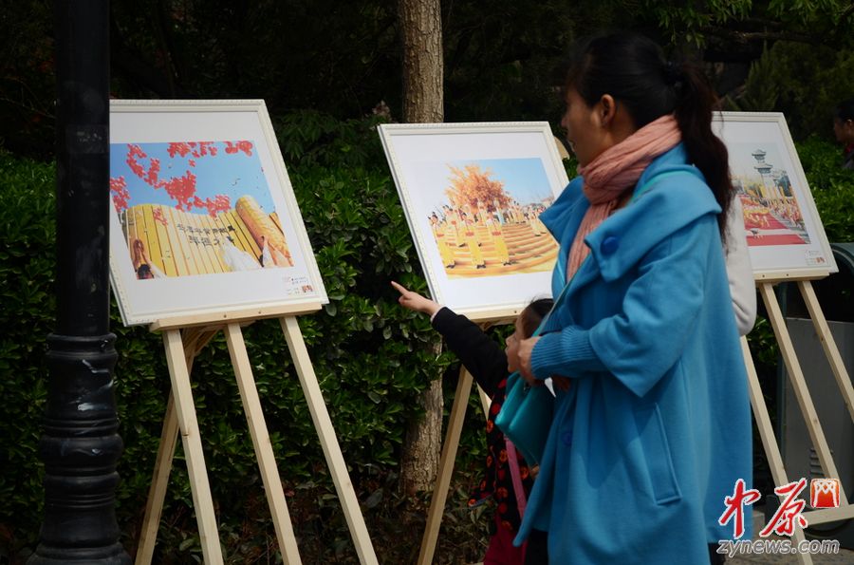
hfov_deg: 22.0
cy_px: 282
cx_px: 427
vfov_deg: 14.6
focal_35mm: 93
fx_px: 2200
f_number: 5.6
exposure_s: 1/1000
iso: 100
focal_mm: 62
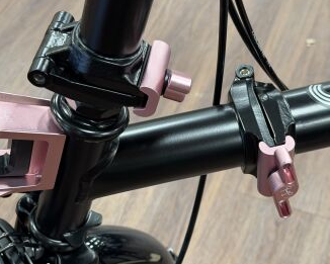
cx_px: 160
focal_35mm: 69
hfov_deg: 27.5
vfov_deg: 22.2
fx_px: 674
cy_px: 146
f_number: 1.78
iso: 200
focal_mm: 6.76
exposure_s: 1/50
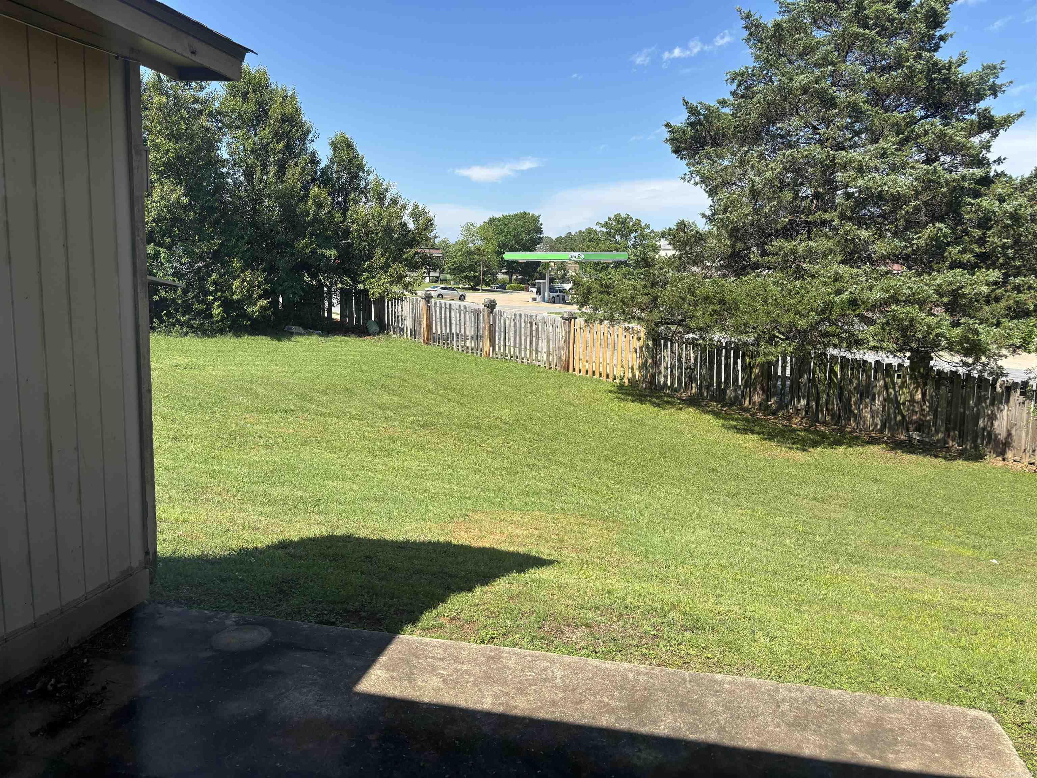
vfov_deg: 53.1
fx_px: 779
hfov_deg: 67.3
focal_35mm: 26
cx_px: 518
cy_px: 389
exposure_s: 1/1984
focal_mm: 5.96
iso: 50
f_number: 1.6
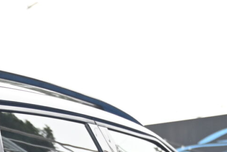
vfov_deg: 7.9
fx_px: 996
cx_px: -71
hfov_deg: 12.6
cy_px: 395
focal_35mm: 158
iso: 400
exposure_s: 1/200
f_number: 4
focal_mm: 30
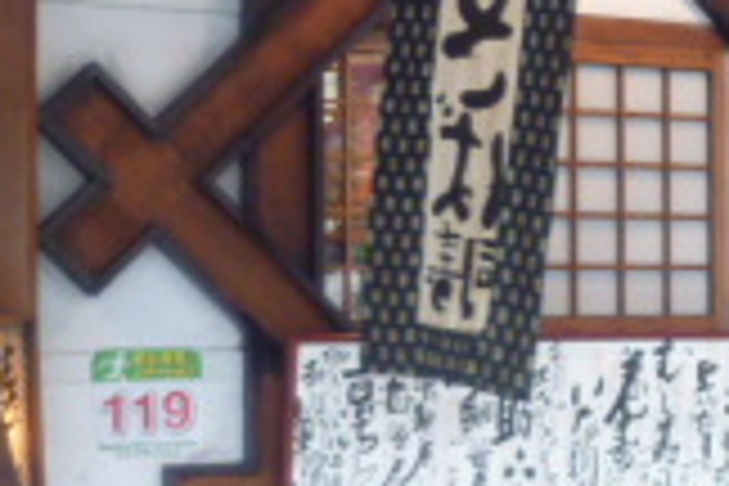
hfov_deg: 18.2
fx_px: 2086
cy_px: 266
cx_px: 1004
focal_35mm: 103
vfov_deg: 13.3
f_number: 2.8
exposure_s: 1/60
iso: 200
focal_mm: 4.5
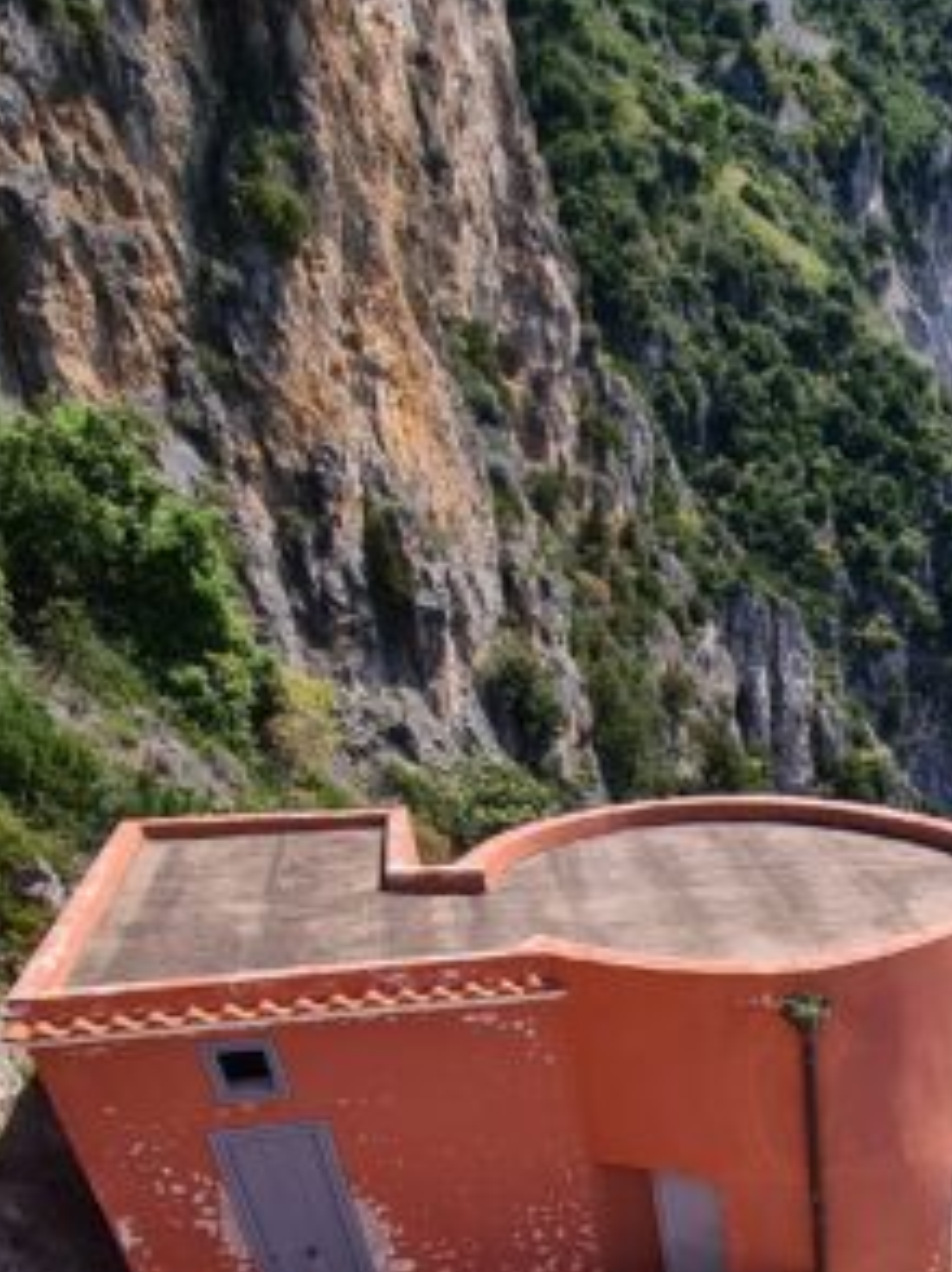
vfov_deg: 46.5
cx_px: 984
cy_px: 1333
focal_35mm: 31
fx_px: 1138
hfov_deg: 39.2
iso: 50
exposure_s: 1/2104
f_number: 2.2
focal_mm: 2.2
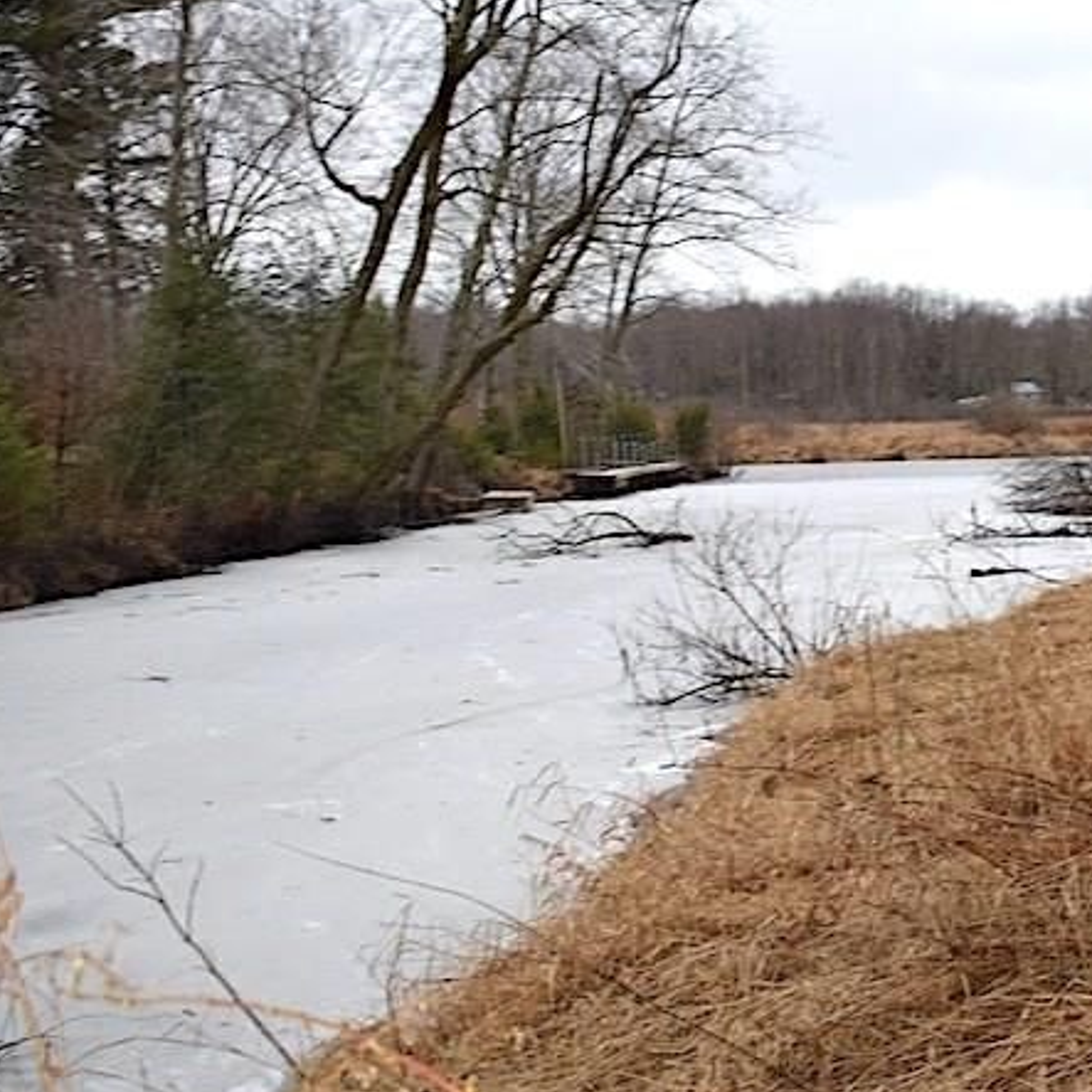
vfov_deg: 24.6
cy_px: 397
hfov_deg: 23.8
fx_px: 2493
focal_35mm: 70
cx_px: 1055
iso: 180
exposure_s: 1/125
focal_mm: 27
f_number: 5.6
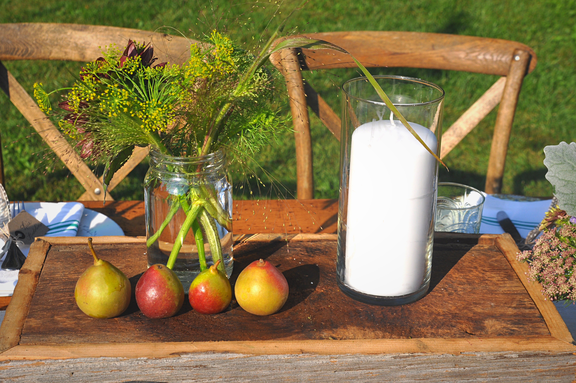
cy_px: 192
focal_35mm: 66
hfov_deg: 30.5
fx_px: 1055
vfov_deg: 20.6
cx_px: 288
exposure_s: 1/320
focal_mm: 44
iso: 200
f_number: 9
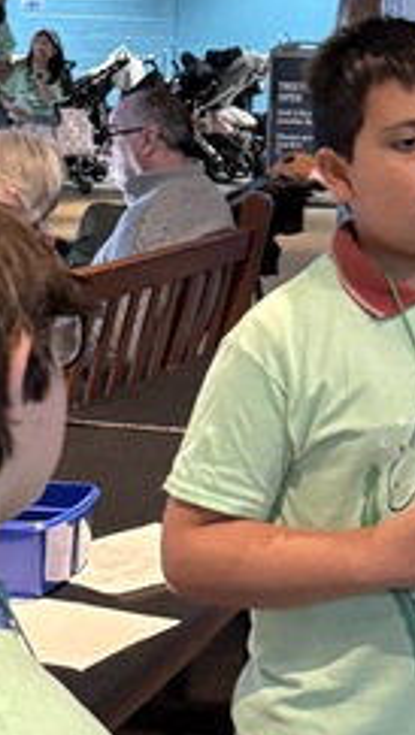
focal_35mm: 110
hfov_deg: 11.0
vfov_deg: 19.3
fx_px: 2148
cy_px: 157
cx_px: 336
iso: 1000
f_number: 1.78
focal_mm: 6.76
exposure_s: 1/27
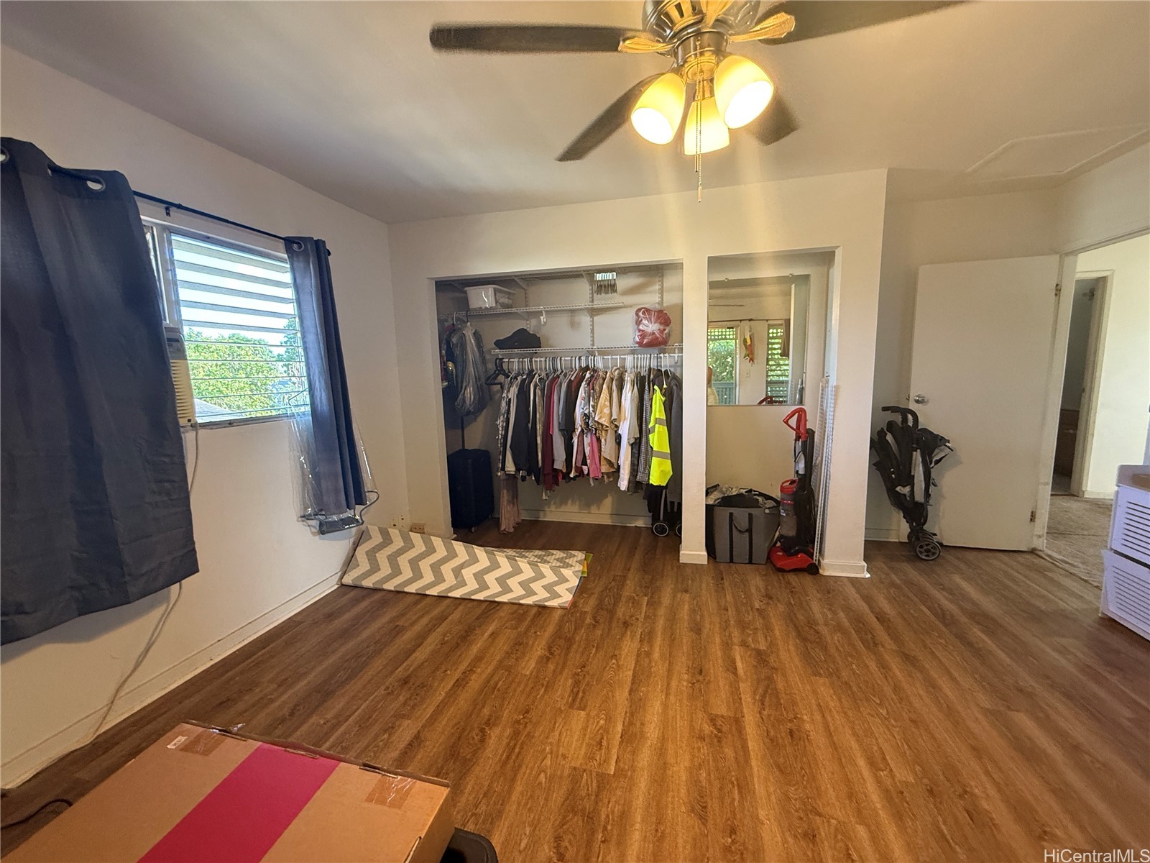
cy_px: 432
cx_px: 575
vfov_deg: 85.7
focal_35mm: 14
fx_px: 465
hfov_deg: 102.1
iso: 320
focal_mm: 2.22
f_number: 2.2
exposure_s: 1/60
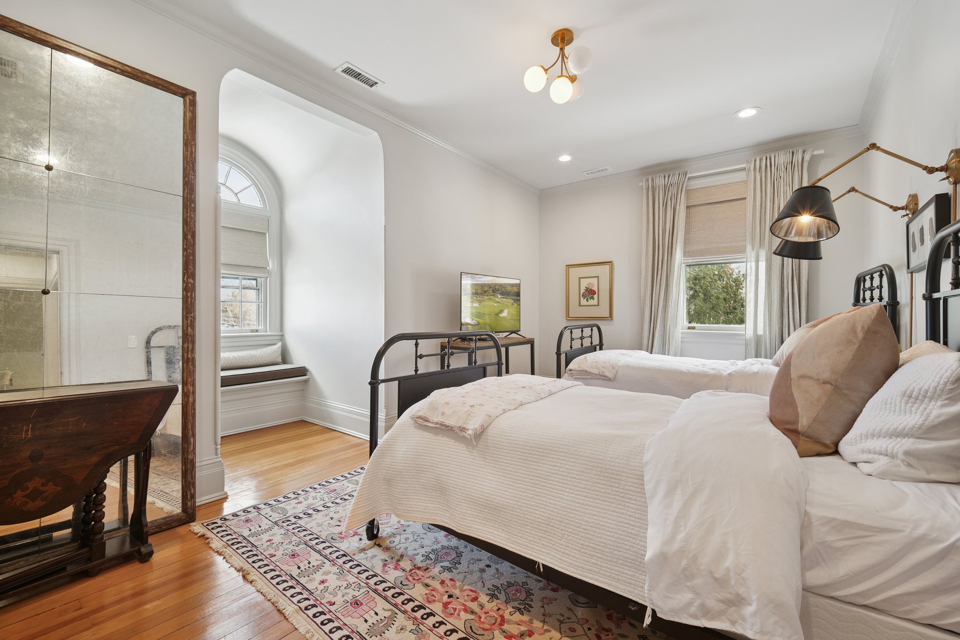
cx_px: 480
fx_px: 640
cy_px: 320
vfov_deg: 53.1
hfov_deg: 73.7
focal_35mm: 24
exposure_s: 1/40
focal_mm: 24
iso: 800
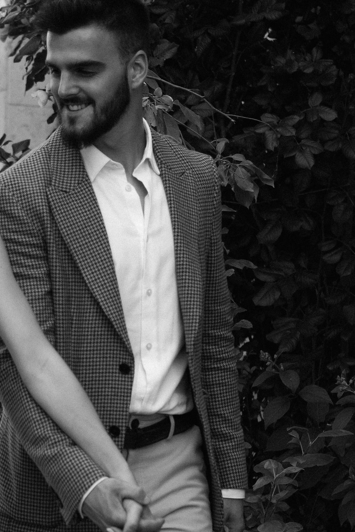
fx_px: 2011
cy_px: 340
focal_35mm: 136
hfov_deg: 10.0
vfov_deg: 15.1
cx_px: 3
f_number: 2
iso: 320
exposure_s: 1/2000
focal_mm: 35
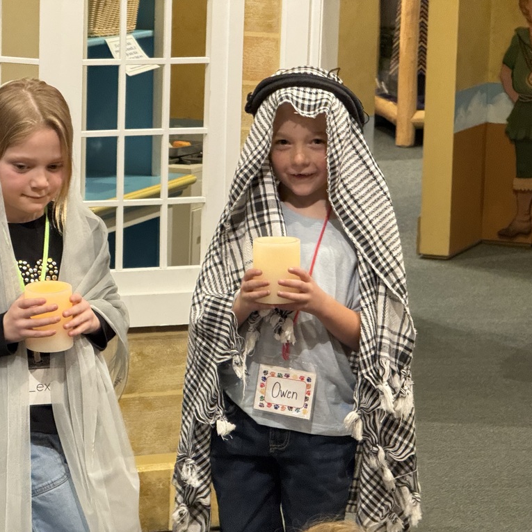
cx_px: 211
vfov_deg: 12.3
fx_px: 2469
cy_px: 266
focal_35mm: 142
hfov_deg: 12.3
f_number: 2.8
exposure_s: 1/40
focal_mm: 15.66
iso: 640
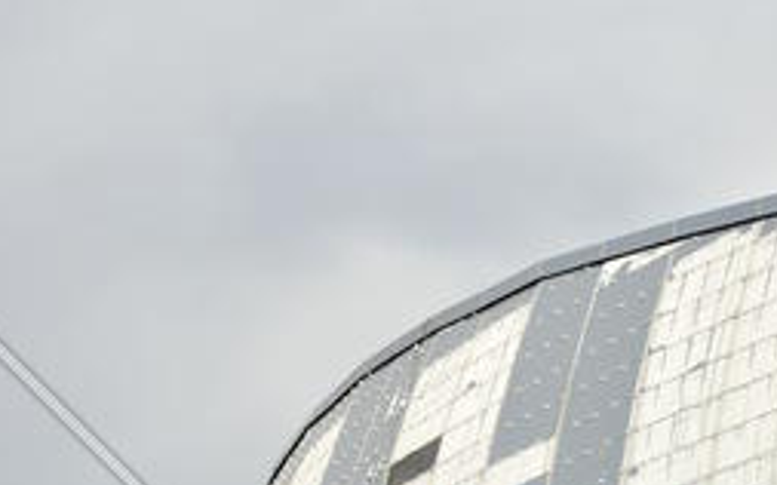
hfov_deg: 11.5
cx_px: 530
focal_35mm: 182
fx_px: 3853
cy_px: 881
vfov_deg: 7.0
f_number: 9
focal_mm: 52
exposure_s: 1/320
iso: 200
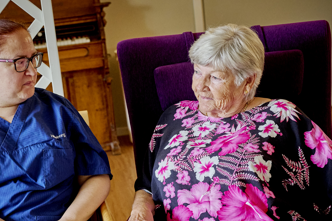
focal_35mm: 86
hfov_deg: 23.6
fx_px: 793
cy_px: 174
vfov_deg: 15.8
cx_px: 144
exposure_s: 1/200
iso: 1600
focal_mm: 43
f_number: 4
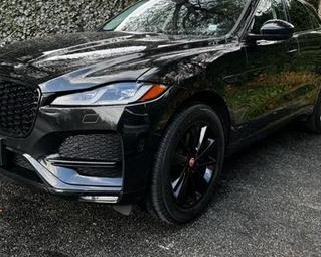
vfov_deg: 39.8
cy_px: 94
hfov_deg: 49.0
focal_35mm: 37
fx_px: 351
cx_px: 148
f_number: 1.78
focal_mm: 6.76
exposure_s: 1/121
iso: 64
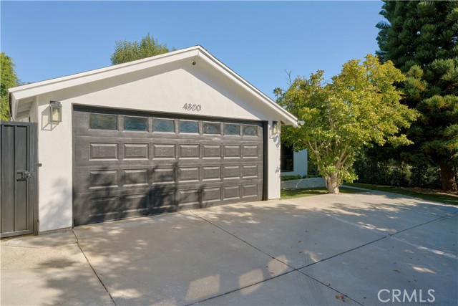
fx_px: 270
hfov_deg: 80.7
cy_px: 153
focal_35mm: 21
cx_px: 229
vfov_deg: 59.1
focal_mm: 21.2
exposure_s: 1/1250
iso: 100
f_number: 11
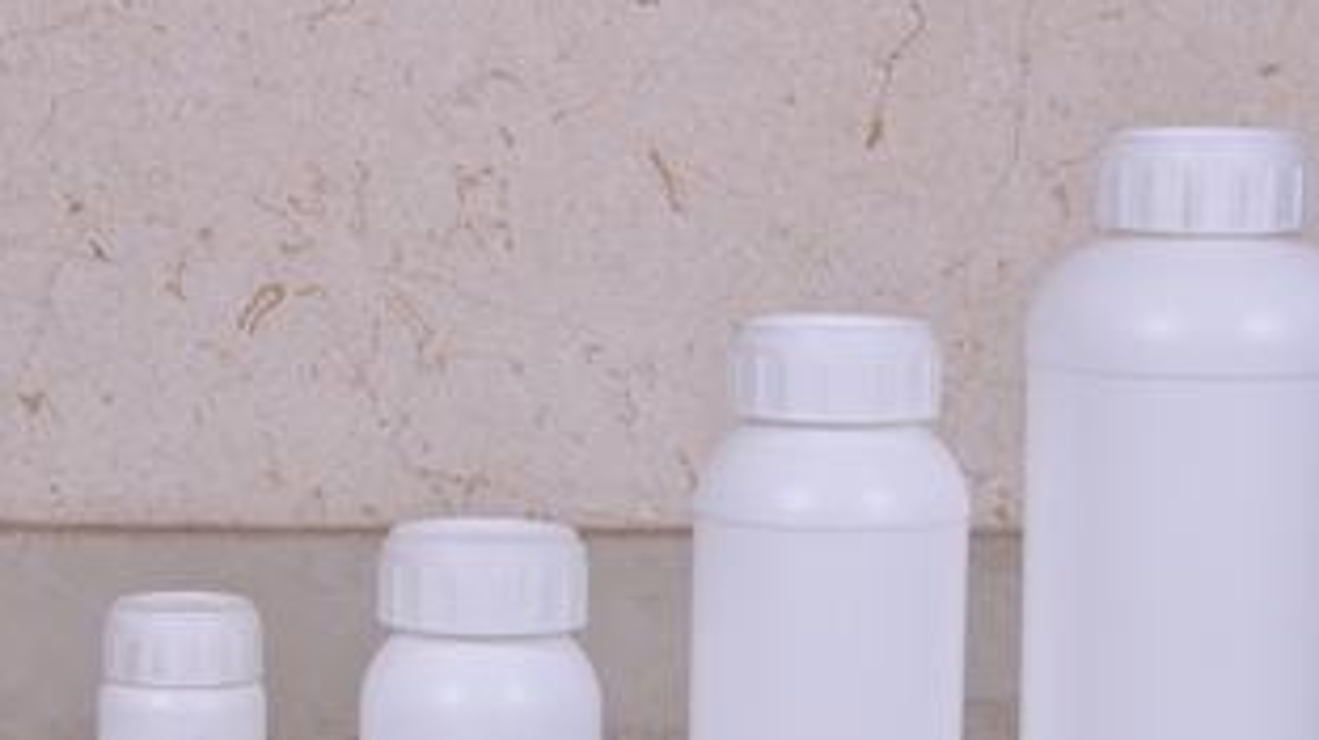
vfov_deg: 8.3
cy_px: 592
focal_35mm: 146
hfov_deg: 14.7
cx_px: 566
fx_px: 5103
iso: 200
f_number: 10
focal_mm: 58
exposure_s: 1/125
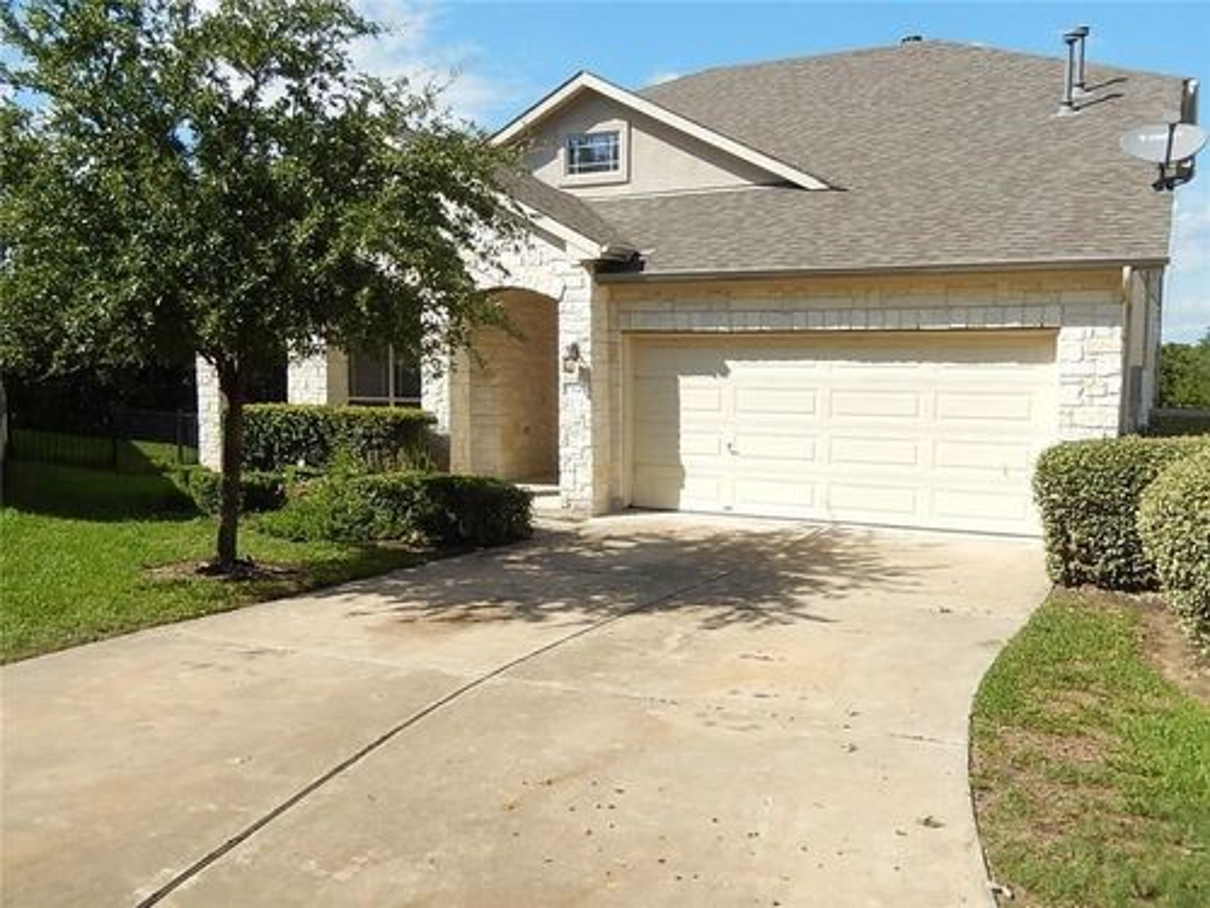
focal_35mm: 32
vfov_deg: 44.2
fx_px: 1119
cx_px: 605
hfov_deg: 56.8
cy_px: 454
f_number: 7.6
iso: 400
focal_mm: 5.7
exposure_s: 1/800
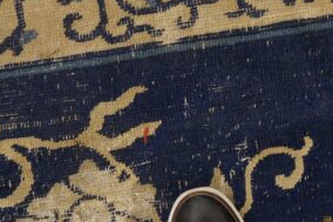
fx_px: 527
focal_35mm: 57
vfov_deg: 22.8
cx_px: 240
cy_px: -3
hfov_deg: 34.5
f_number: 4
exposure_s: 1/60
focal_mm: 18
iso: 1250
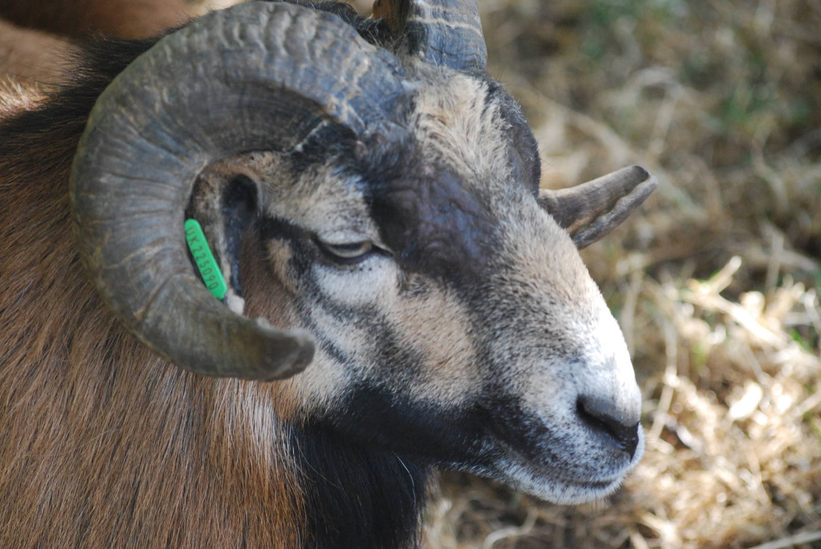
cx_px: 410
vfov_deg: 5.4
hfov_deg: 8.1
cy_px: 274
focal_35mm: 255
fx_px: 5822
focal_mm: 170
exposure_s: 1/500
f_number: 4.8
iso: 900
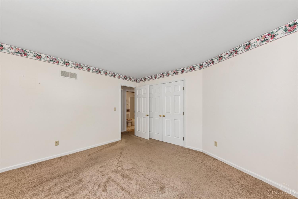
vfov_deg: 85.4
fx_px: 108
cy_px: 100
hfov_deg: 108.3
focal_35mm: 13
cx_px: 149
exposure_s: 1/100
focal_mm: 13
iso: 640
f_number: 5.6
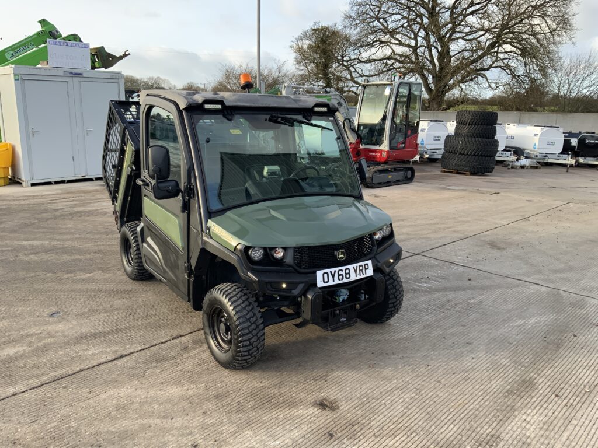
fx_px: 501
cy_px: 224
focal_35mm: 29
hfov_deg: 61.7
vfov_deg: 48.2
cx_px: 299
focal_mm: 3
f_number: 1.8
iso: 16
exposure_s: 1/204
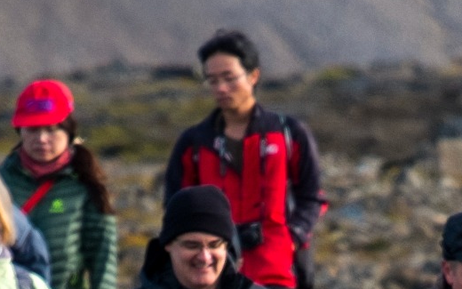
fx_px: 22211
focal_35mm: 1764
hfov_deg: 1.2
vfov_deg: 0.7
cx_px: 401
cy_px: 599
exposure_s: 1/500
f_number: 5.6
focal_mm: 200
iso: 320
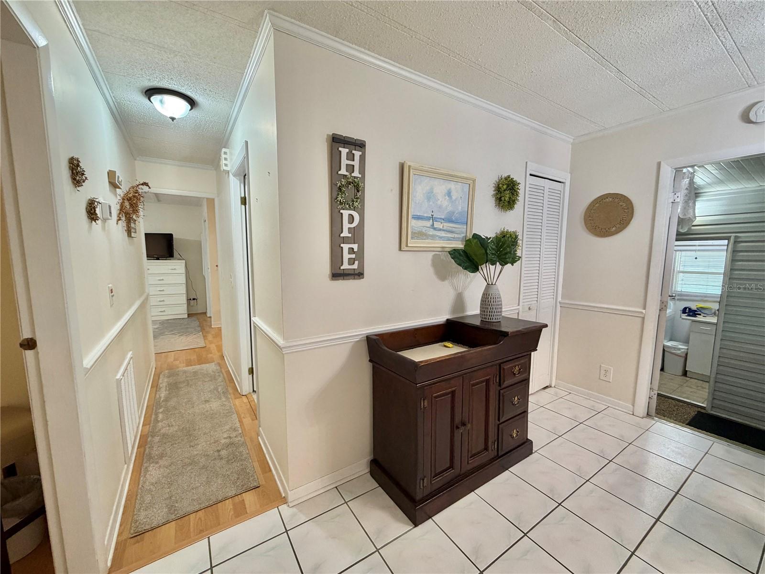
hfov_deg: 102.1
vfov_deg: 85.7
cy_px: 287
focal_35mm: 14
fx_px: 309
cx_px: 382
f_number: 2.2
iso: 250
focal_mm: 2.22
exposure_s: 1/60
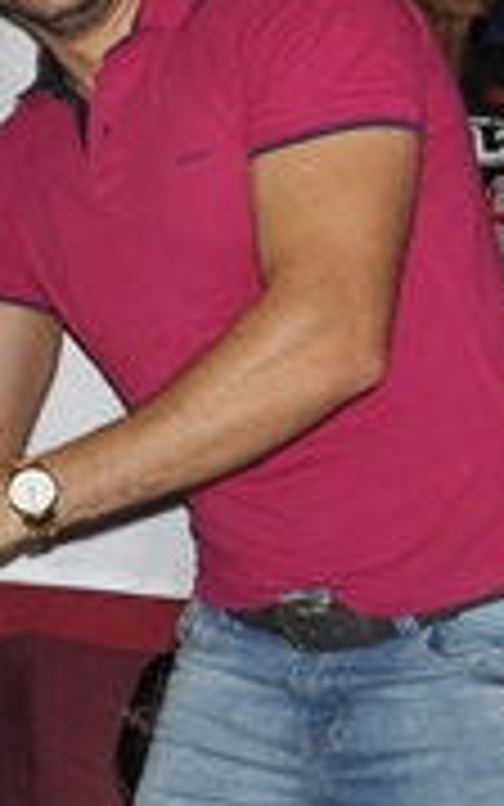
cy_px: 254
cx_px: -436
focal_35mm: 123
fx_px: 2701
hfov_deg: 10.0
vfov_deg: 16.9
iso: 800
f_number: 3.5
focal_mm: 18
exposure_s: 1/60
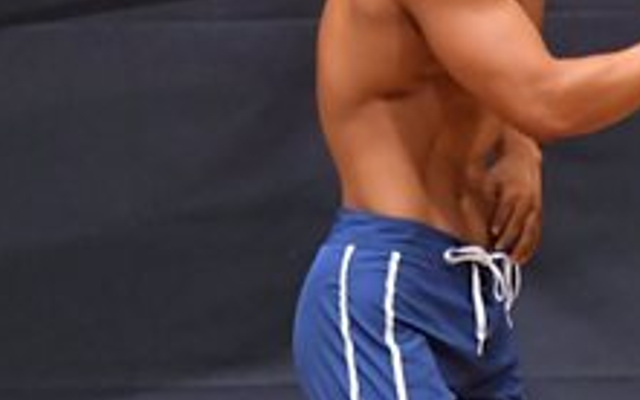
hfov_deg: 2.1
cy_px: 278
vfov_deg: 1.3
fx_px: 17734
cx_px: 366
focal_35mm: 1017
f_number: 5.6
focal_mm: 190
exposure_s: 1/400
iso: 6400
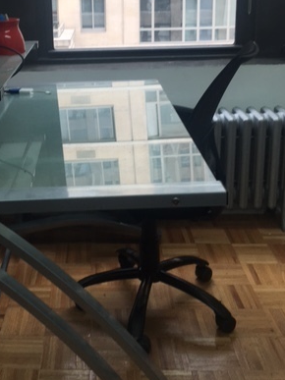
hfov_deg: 29.7
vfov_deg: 38.9
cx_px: 68
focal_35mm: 48
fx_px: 527
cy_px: 109
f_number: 2.2
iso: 32
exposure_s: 1/60
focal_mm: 4.15
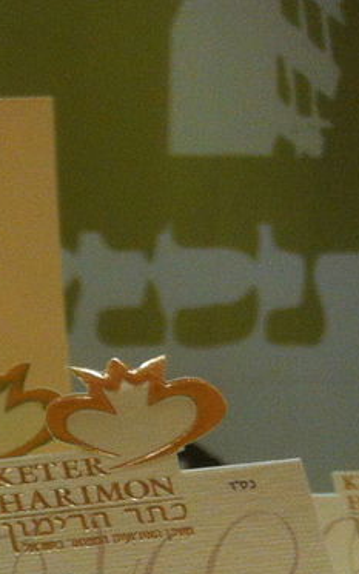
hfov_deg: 8.2
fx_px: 2177
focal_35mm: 139
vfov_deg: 14.6
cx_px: -672
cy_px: 669
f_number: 2.8
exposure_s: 1/17
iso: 80
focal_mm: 3.85
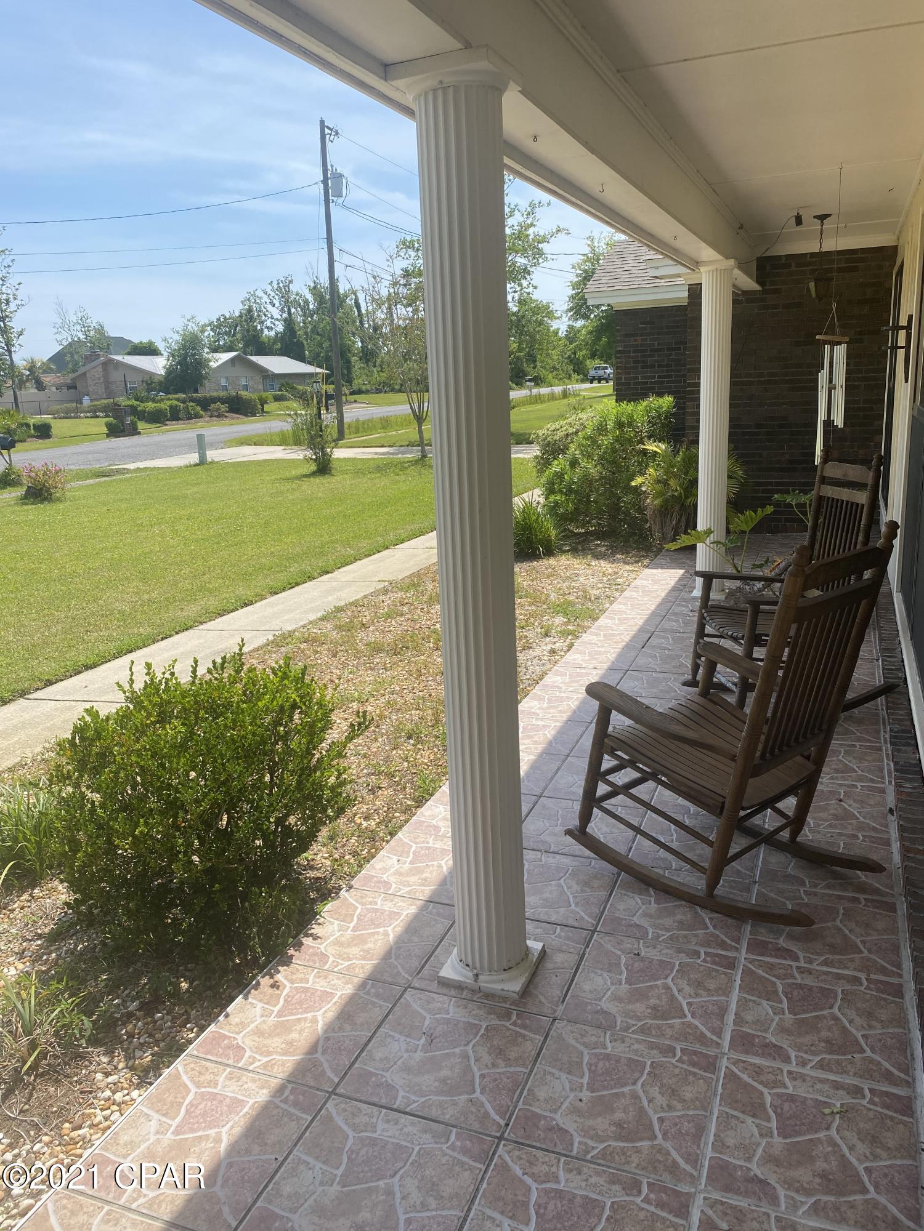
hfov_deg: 53.1
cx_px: 462
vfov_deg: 67.3
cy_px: 616
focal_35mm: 26
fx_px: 925
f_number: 1.8
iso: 32
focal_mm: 4.25
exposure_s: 1/2463
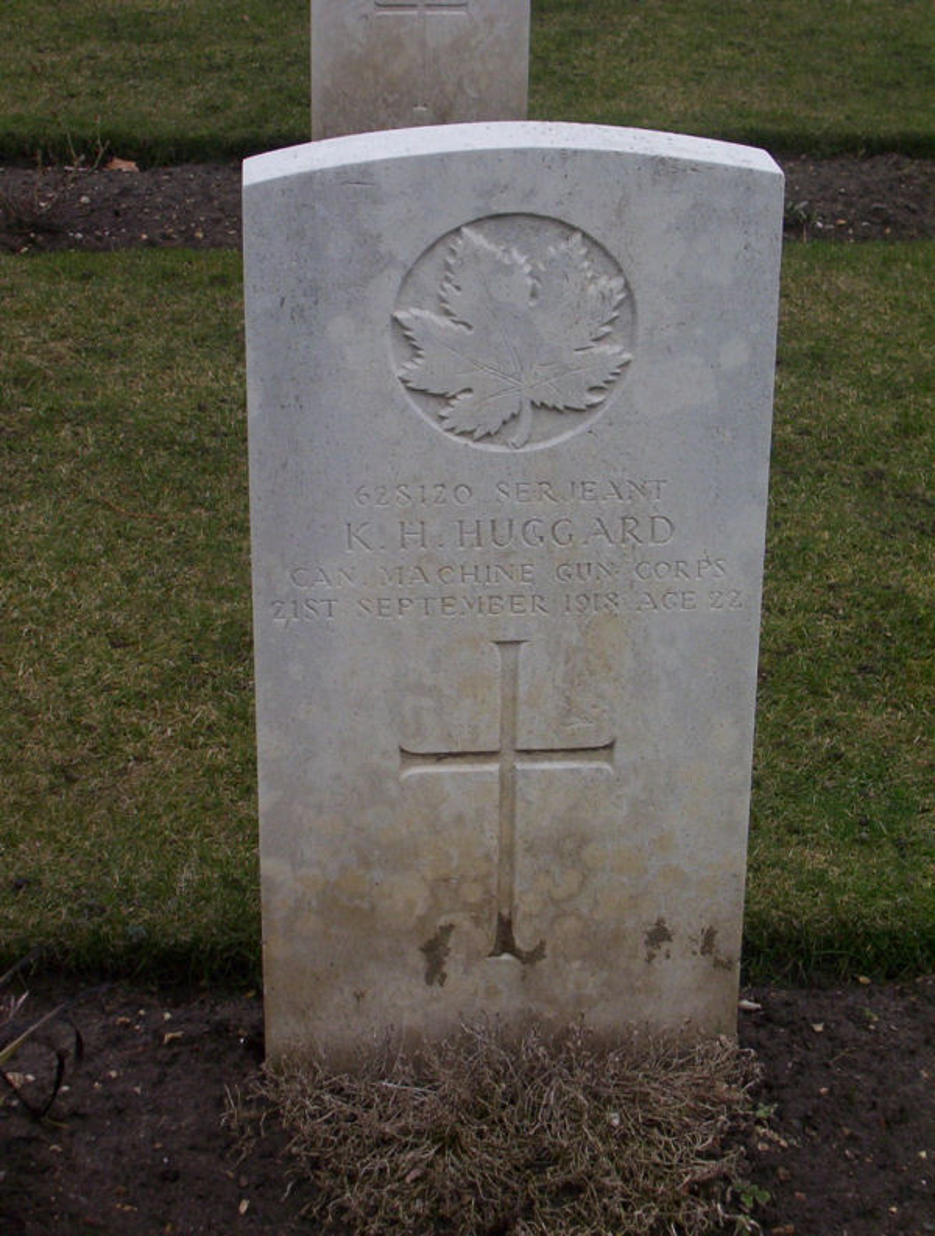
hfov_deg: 18.3
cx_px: 468
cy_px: 618
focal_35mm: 81
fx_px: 2901
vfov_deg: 24.0
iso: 100
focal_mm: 10.76
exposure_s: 1/307
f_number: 3.62
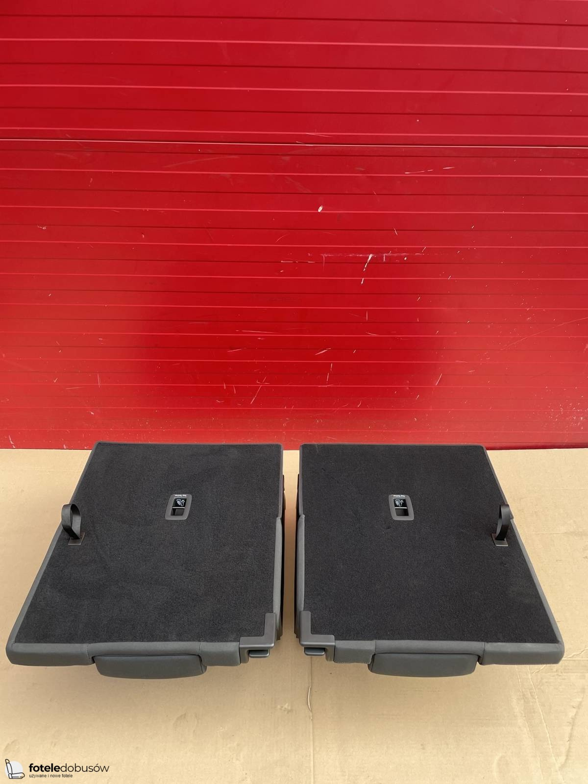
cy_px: 392
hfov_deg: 53.1
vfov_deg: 67.3
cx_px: 294
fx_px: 589
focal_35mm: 26
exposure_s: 1/121
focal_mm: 4.2
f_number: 1.6
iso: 32
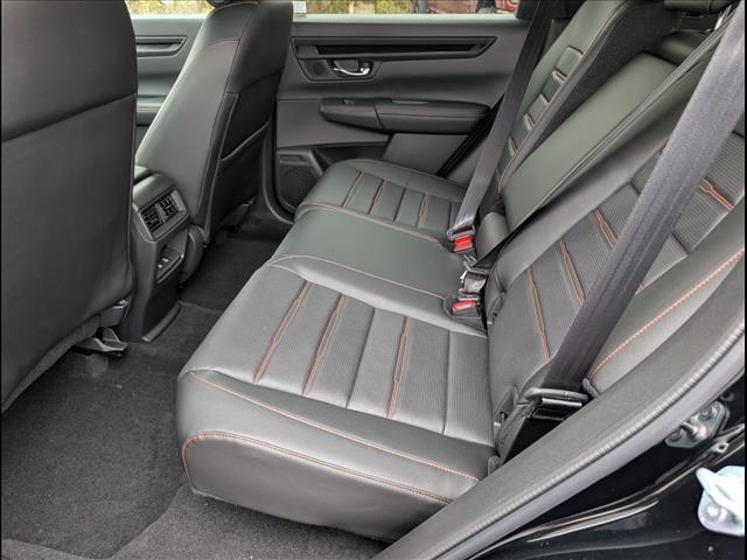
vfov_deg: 56.8
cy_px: 280
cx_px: 374
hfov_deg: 71.6
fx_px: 518
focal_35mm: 24
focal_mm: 6.9
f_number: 1.68
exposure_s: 1/270
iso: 862
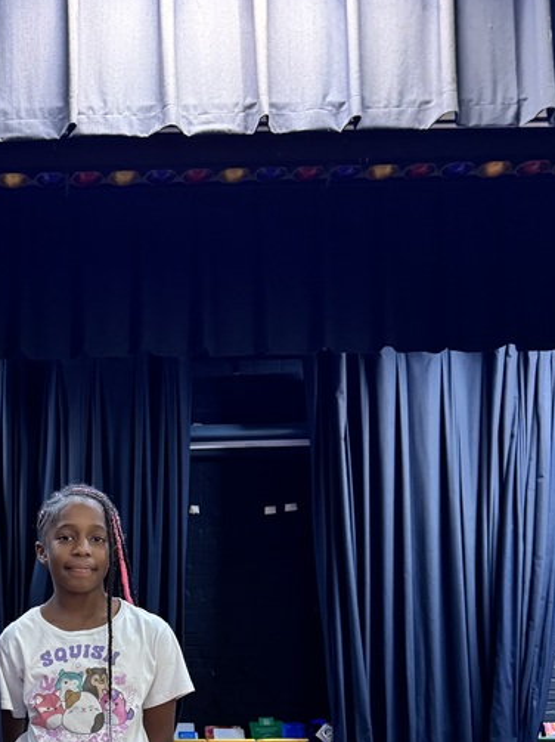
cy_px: 749
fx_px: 1048
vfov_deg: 35.1
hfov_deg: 28.0
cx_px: 9
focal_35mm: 49
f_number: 1.78
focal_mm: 6.76
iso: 640
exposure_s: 1/60
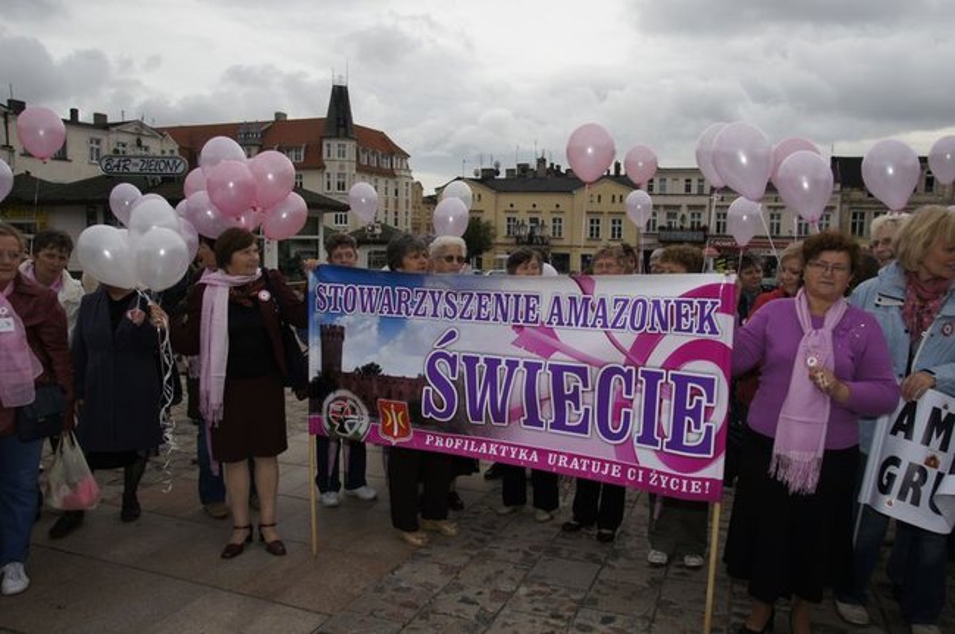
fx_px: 676
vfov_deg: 50.3
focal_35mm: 26
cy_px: 317
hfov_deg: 70.5
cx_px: 478
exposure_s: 1/160
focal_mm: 17
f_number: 13
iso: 200
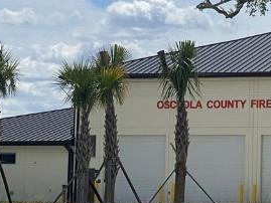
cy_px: 0
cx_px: 310
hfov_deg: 9.9
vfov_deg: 7.5
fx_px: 1551
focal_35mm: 198
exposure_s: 1/3195
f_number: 2
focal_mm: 6
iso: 20
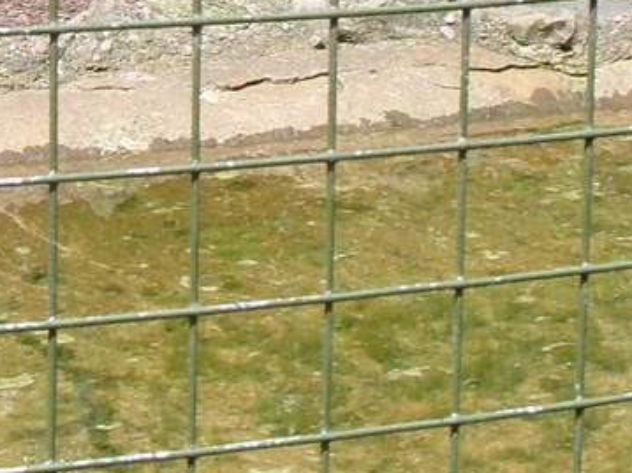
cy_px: -403
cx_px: 106
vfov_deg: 9.1
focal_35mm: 156
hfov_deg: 12.6
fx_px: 2847
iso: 80
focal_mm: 7.8
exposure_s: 1/180
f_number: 4.4
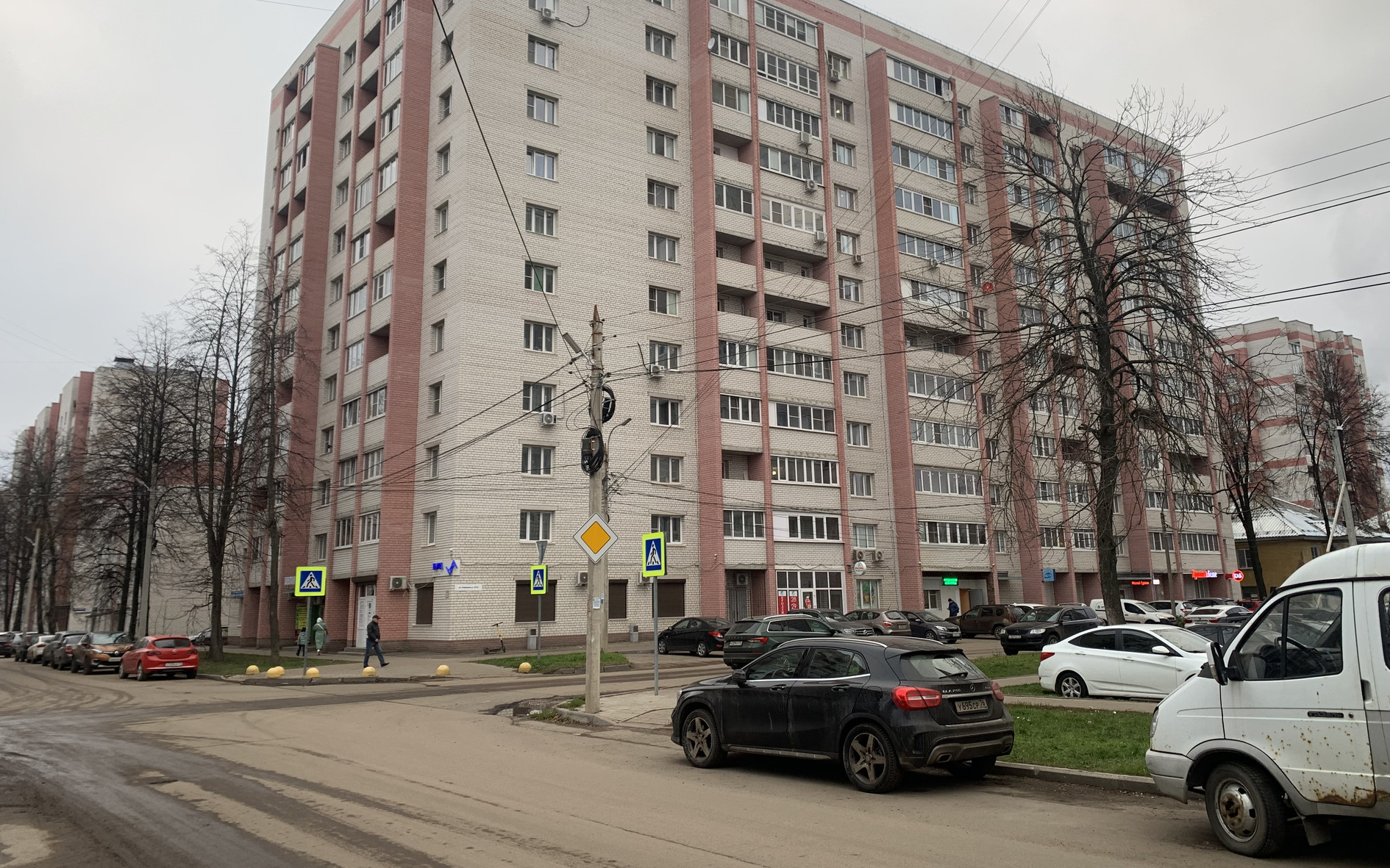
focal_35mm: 28
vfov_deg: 44.4
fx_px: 1061
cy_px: 357
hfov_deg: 66.5
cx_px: 697
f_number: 1.8
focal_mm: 4.25
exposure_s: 1/122
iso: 25
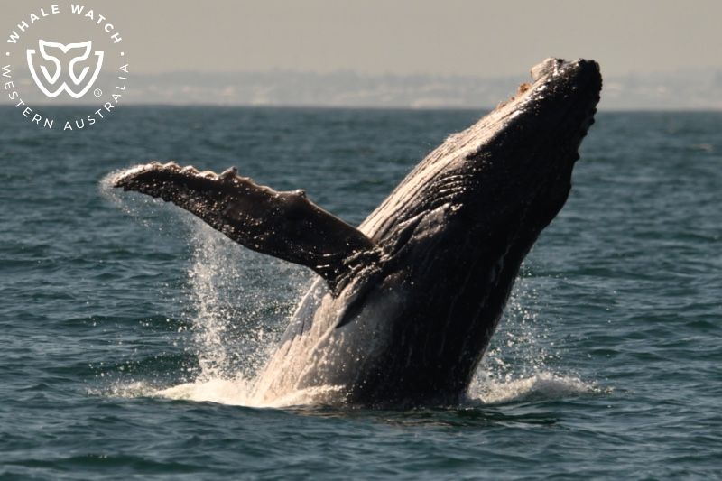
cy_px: 240
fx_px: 6817
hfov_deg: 6.1
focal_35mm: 340
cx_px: 361
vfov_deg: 4.0
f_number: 6
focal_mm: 340
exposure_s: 1/8000
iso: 720
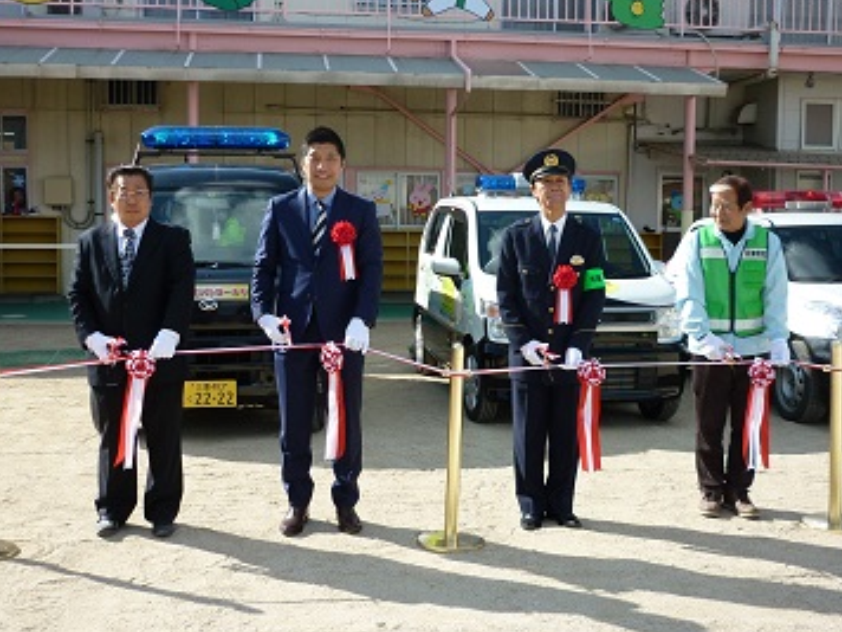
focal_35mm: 43
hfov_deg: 43.9
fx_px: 1046
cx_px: 422
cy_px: 314
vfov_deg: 33.6
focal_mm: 5.5
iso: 80
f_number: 2.8
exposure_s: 1/800
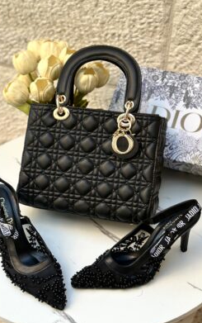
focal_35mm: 52
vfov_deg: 38.8
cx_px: 98
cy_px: 163
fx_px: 457
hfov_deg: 24.9
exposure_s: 1/151
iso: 80
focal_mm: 6.86
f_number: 1.78
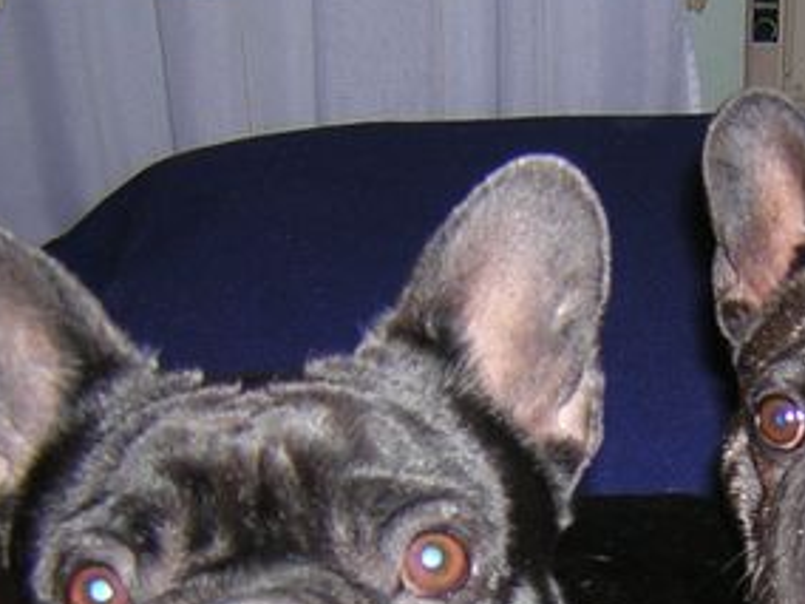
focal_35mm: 81
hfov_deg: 23.6
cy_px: 644
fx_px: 1884
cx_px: 694
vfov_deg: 17.7
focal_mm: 4.7
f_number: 2.6
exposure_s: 1/60.1
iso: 124
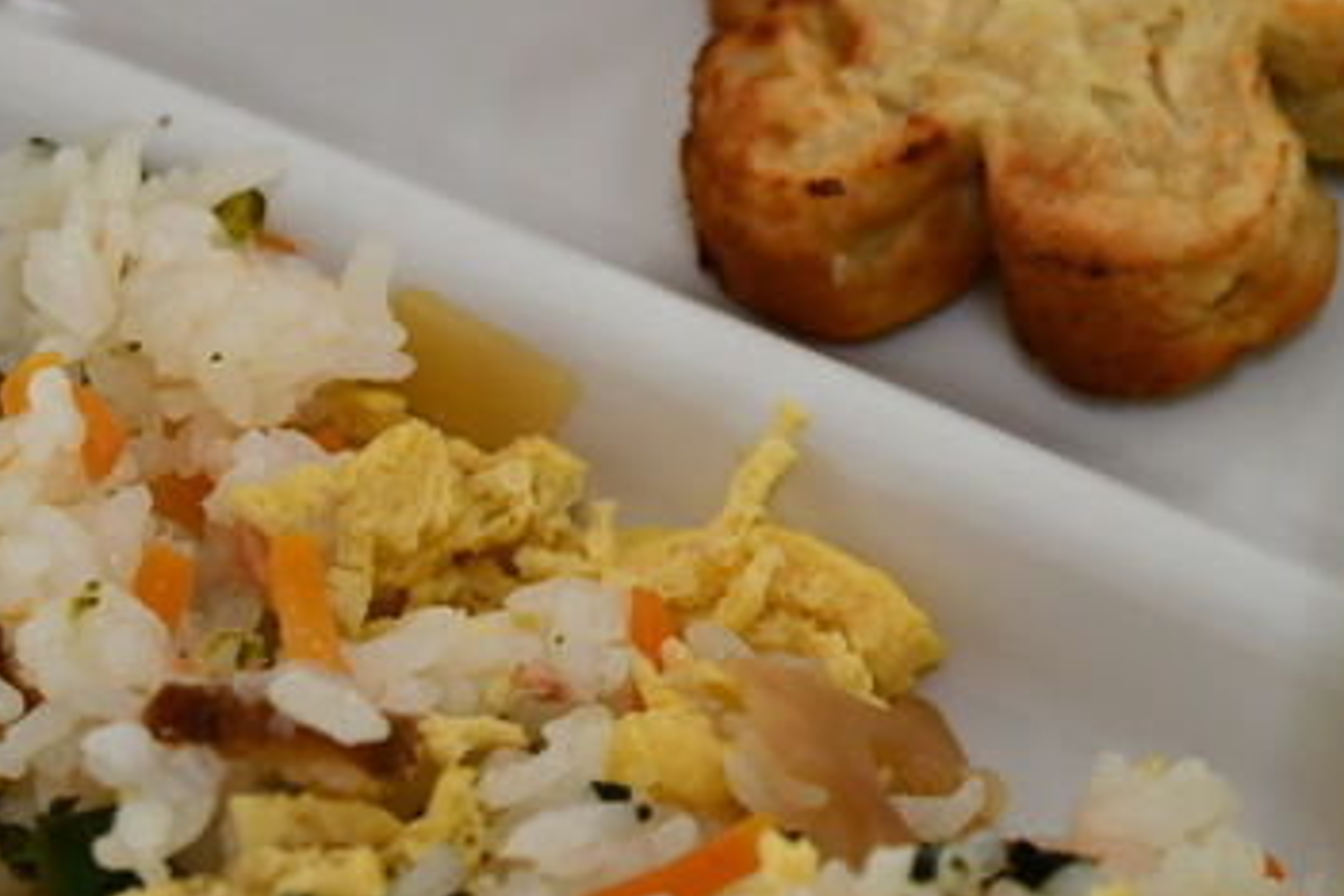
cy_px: 190
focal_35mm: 140
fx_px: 5226
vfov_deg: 9.8
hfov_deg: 14.4
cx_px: 1336
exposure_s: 1/200
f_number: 4
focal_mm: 32
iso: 800
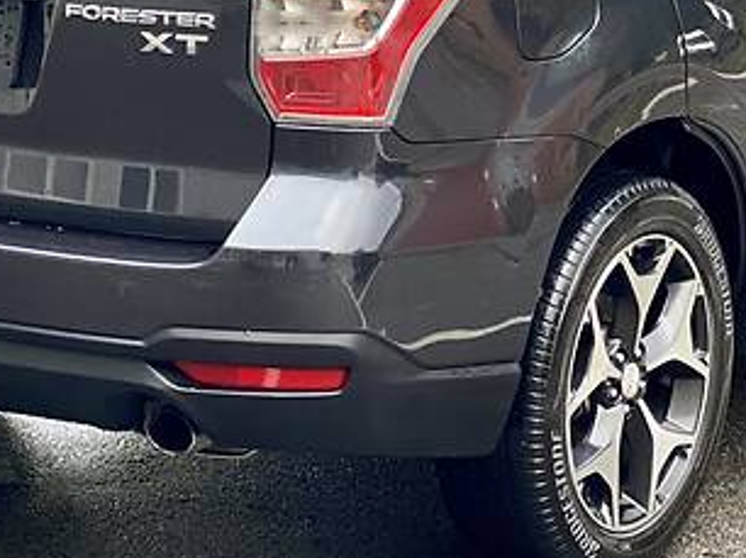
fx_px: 2929
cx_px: 436
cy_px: -39
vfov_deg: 10.8
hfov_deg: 14.5
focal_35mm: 136
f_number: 2
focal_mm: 6
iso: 160
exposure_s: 1/122
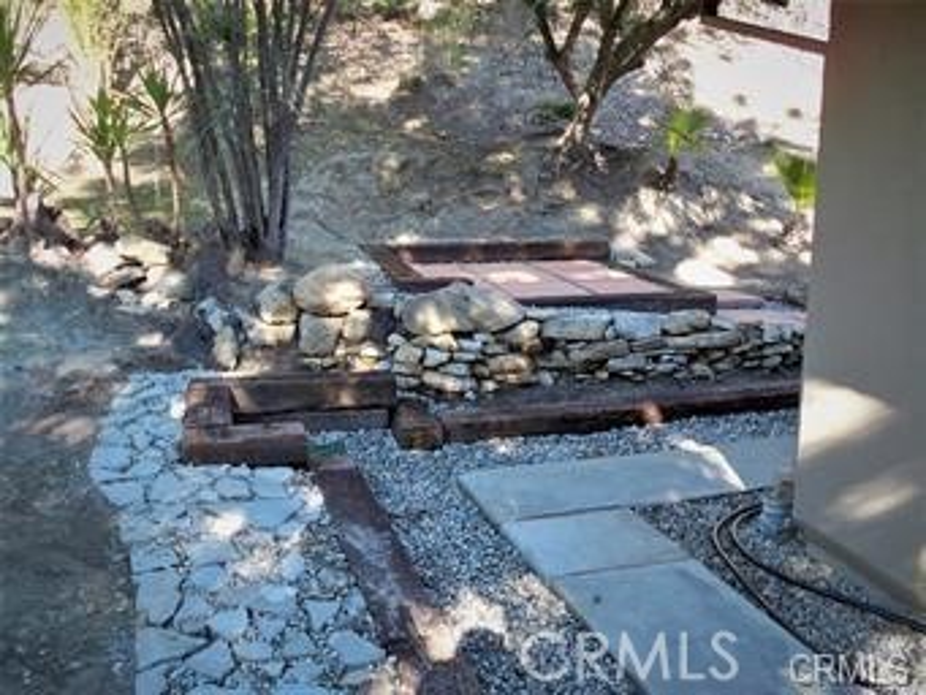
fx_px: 937
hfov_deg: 52.6
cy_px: 348
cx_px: 463
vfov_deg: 40.7
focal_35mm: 35
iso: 80
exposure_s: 1/60
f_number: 3.1
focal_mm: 6.3
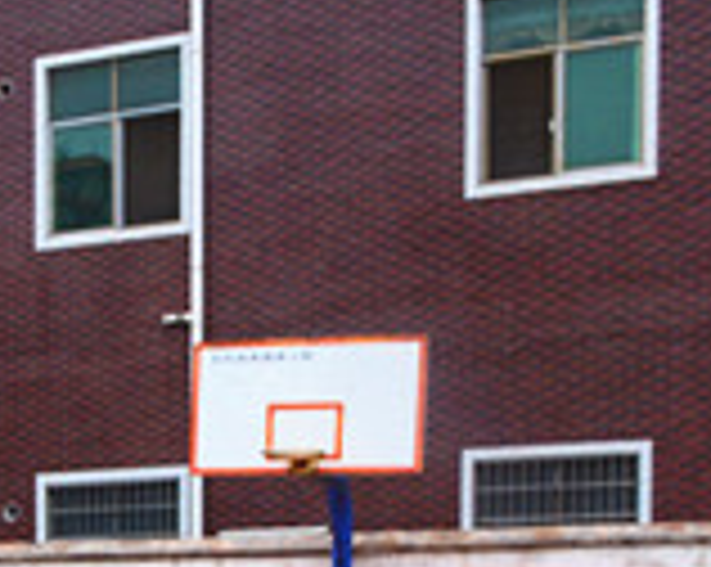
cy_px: 819
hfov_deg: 18.5
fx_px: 2018
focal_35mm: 96
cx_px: -238
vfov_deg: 15.0
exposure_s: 1/500
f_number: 11
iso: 400
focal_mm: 18
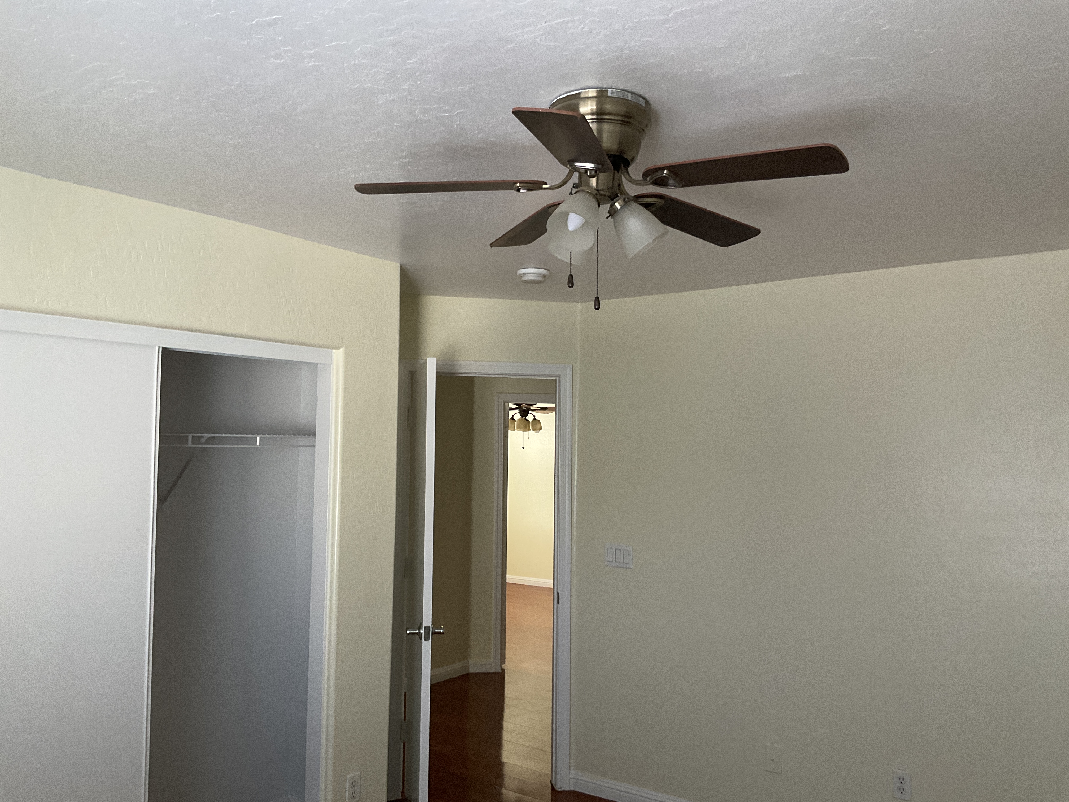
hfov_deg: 61.7
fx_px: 896
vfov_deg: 48.2
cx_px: 534
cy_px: 401
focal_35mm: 29
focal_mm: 3
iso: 125
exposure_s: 1/60
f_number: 1.8
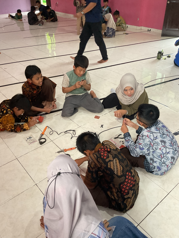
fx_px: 200
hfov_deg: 48.2
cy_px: 119
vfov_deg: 61.7
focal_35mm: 29
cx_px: 90
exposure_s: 1/60
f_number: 1.8
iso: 200
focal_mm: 3
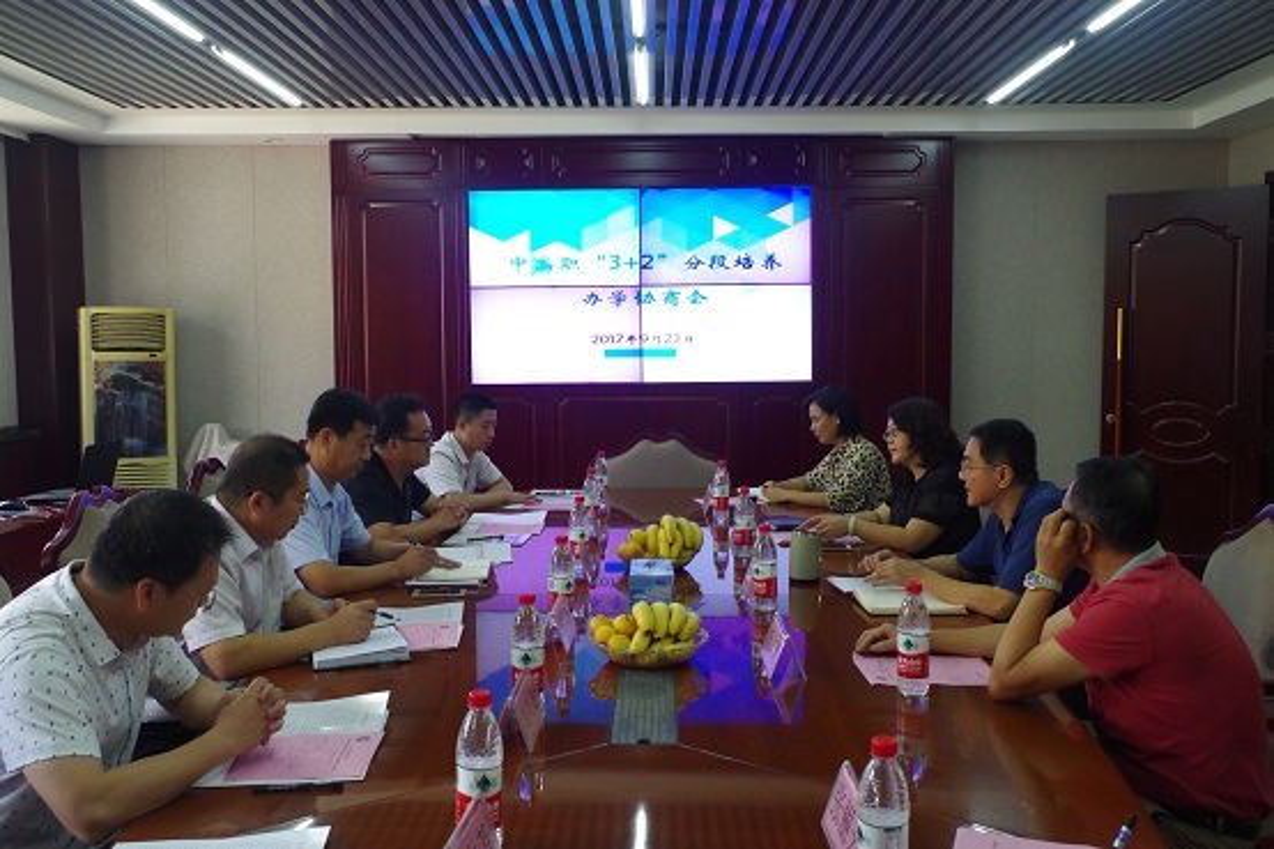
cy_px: 424
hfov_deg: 60.3
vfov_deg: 42.3
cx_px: 637
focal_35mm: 31
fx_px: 1097
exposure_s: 1/50
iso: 1600
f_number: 9
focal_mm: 21.25
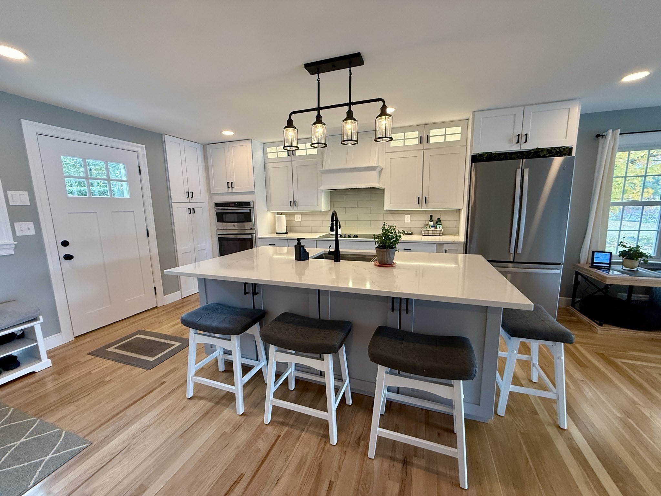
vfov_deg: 85.7
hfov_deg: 102.1
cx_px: 330
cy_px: 248
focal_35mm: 14
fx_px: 267
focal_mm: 2.22
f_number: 2.2
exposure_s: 1/120
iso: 250
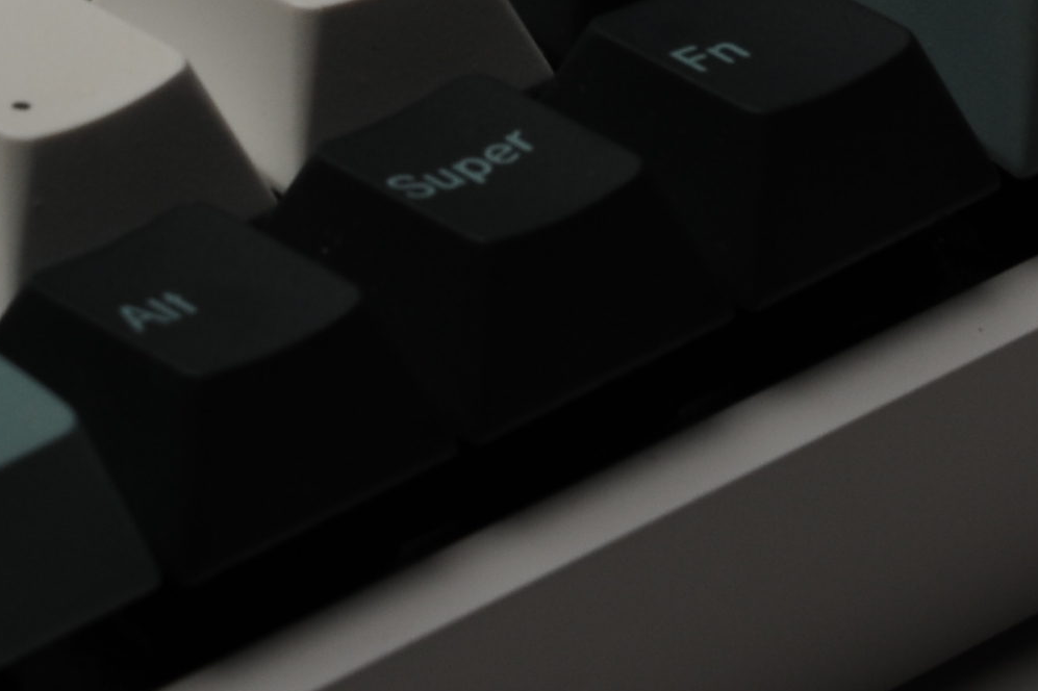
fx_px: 10578
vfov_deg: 3.7
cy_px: -476
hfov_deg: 5.6
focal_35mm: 367
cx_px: 453
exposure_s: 1/160
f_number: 16
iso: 200
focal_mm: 86
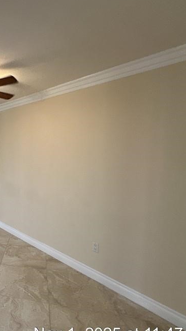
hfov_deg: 40.2
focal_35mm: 24
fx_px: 211
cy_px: 163
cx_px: -11
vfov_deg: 76.3
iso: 320
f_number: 2.2
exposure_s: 1/60
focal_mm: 2.22
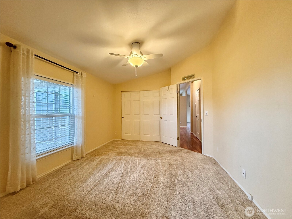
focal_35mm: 14
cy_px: 110
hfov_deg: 102.1
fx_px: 118
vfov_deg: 85.7
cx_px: 146
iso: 640
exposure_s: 1/120
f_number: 2.2
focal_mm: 2.22
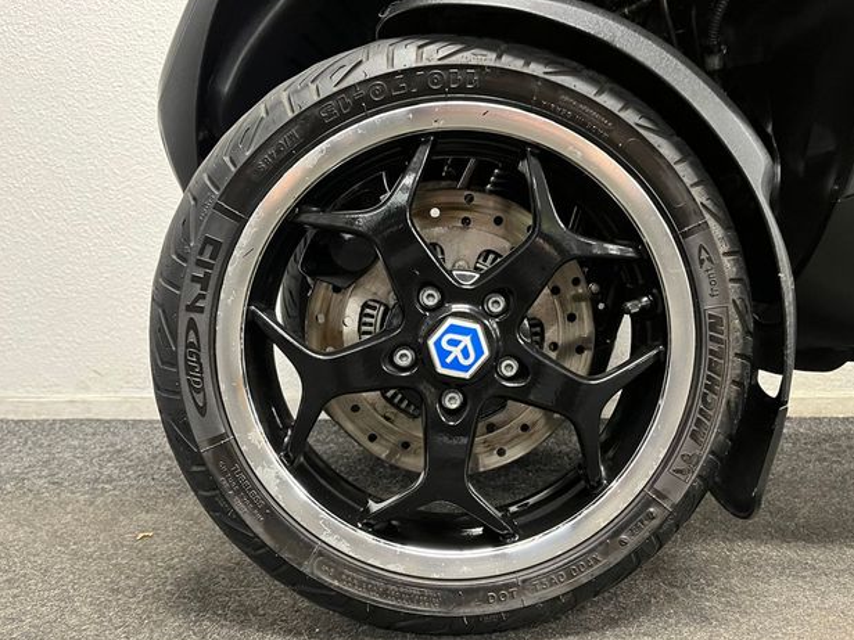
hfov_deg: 65.3
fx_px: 666
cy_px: 321
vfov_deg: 51.4
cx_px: 442
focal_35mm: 27
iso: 500
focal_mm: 5.1
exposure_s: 1/33
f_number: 1.6
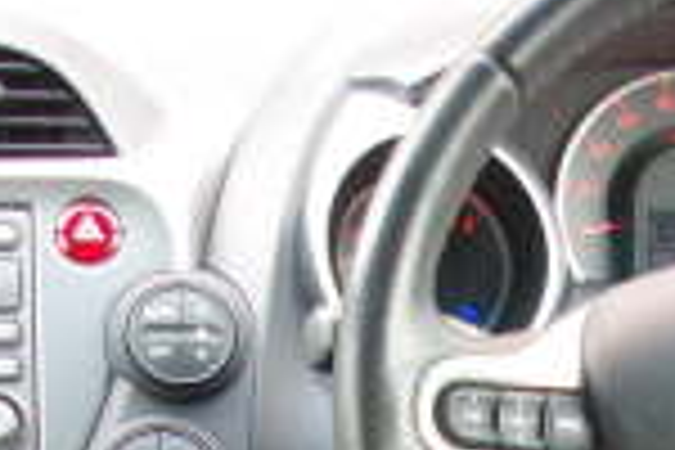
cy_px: 778
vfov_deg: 11.2
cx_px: 549
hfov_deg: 17.6
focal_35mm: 115
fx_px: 2156
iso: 125
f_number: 3.5
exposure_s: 1/30
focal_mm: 18
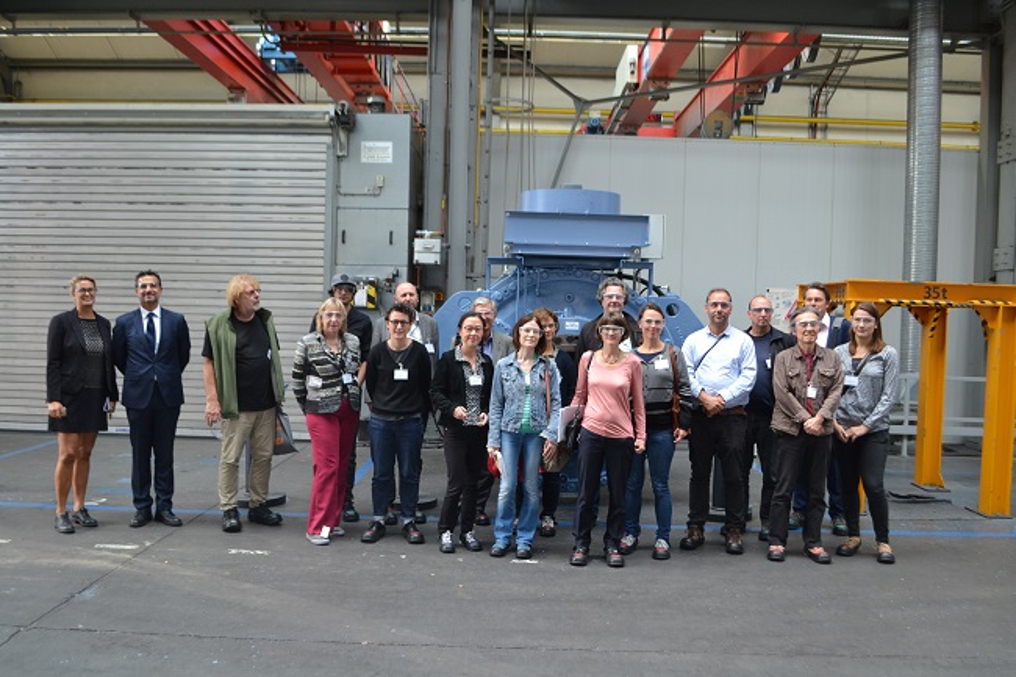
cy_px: 338
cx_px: 508
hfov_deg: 61.9
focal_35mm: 30
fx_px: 846
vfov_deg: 43.6
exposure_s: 1/60
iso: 400
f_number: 4
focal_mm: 20
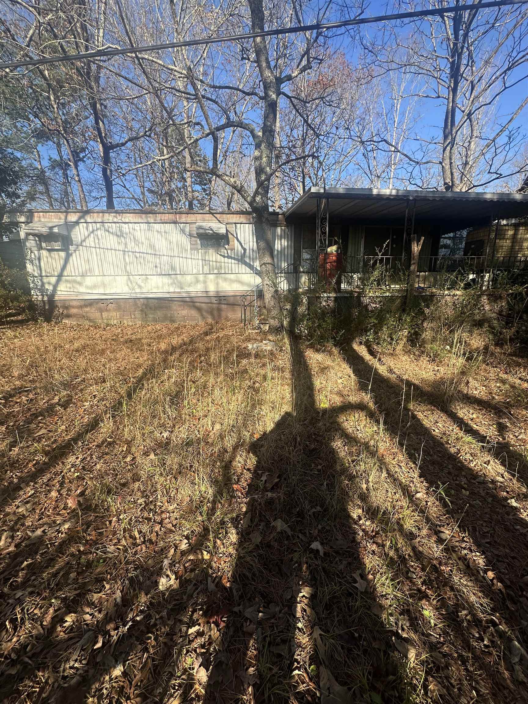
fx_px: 285
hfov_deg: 85.7
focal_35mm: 14
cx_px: 264
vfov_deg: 102.1
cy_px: 352
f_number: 2.2
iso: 40
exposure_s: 1/779
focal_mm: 2.22
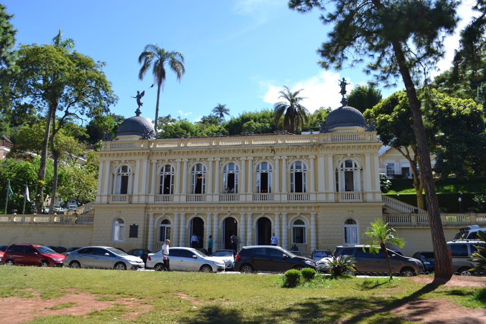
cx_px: 243
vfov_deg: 47.9
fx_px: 365
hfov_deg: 67.4
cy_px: 162
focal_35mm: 27
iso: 100
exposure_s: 1/200
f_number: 7.1
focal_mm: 18
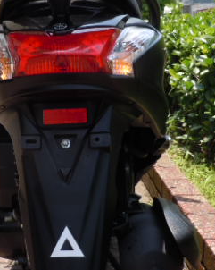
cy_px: 112
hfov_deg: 25.7
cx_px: 43
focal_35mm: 58
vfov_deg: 32.4
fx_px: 462
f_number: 3.7
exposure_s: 1/320
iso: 100
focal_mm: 5
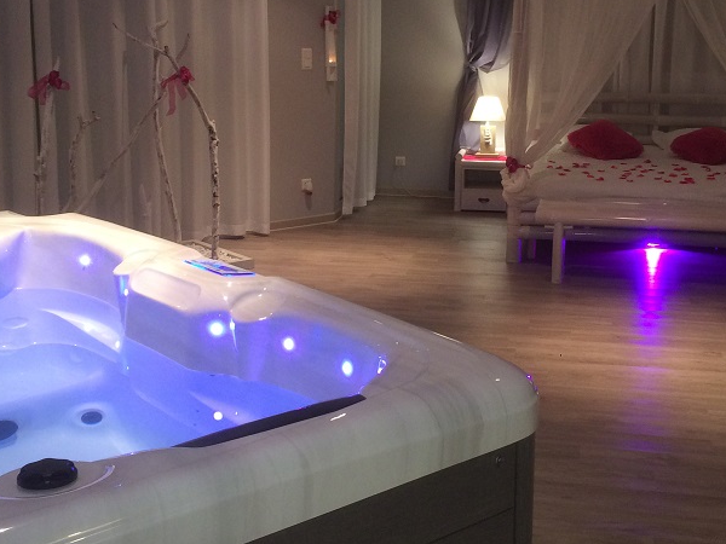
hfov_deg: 38.1
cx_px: 415
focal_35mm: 50
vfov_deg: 29.0
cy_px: 215
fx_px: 1049
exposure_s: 1/30
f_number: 2.2
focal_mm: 4.12
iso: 160
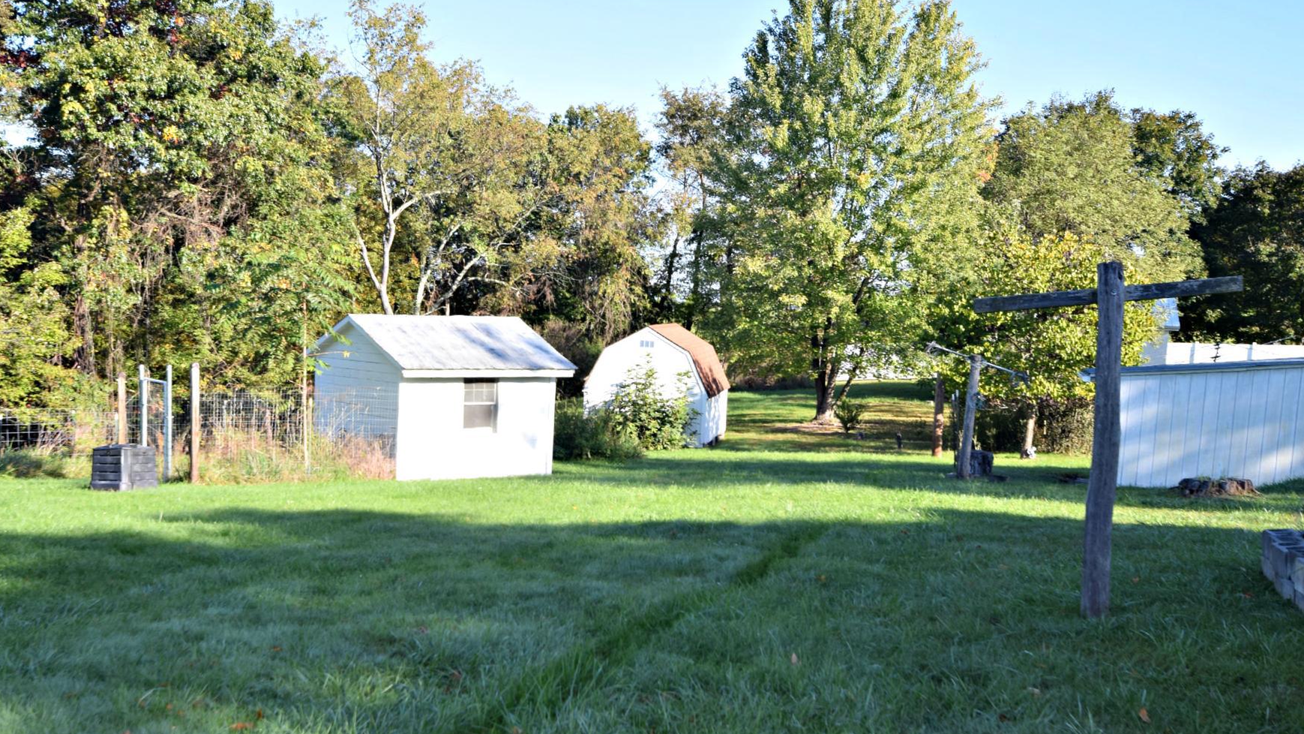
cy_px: 469
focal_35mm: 37
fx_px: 1279
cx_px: 622
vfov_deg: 31.8
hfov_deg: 54.0
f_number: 6.3
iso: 100
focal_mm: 20
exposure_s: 1/160
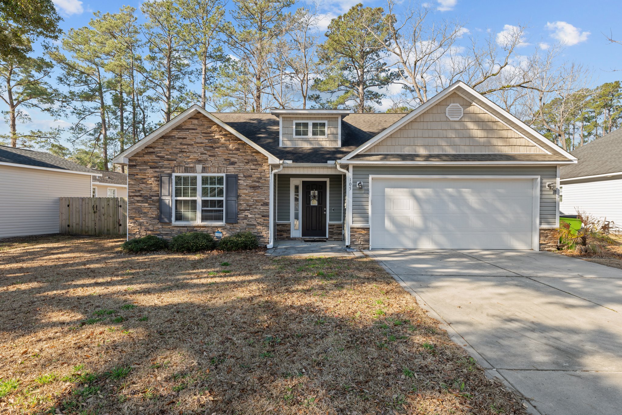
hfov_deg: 84.0
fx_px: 346
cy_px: 208
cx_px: 311
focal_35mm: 20
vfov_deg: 61.9
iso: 100
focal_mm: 20
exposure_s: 1/60
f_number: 9
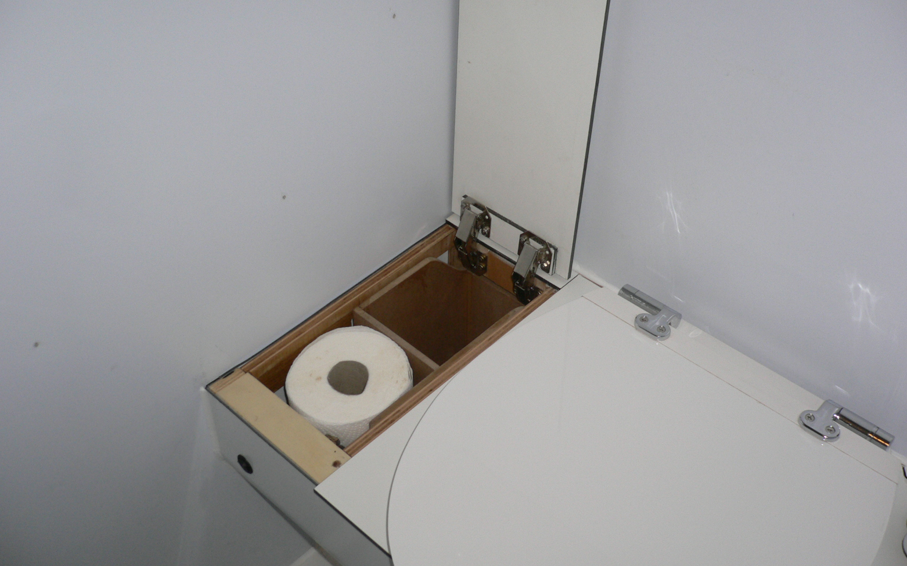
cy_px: 263
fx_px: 939
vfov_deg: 33.6
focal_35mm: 38
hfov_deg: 51.5
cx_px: 444
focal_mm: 5.8
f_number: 2.8
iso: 100
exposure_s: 1/60
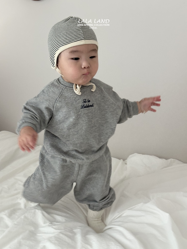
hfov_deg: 30.3
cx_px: 94
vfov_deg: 39.7
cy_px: 124
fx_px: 346
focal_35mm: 48
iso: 250
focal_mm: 6.86
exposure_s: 1/60
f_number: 1.78
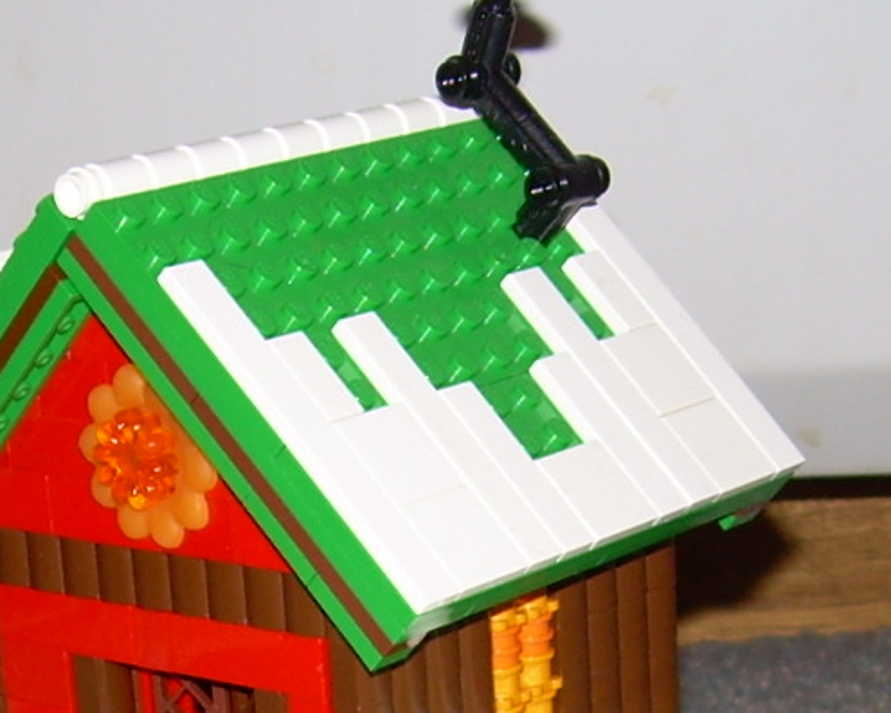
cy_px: 837
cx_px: 538
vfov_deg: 12.6
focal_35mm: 120
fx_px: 3164
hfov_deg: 16.0
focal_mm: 6.3
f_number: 2.8
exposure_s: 1/60
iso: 50
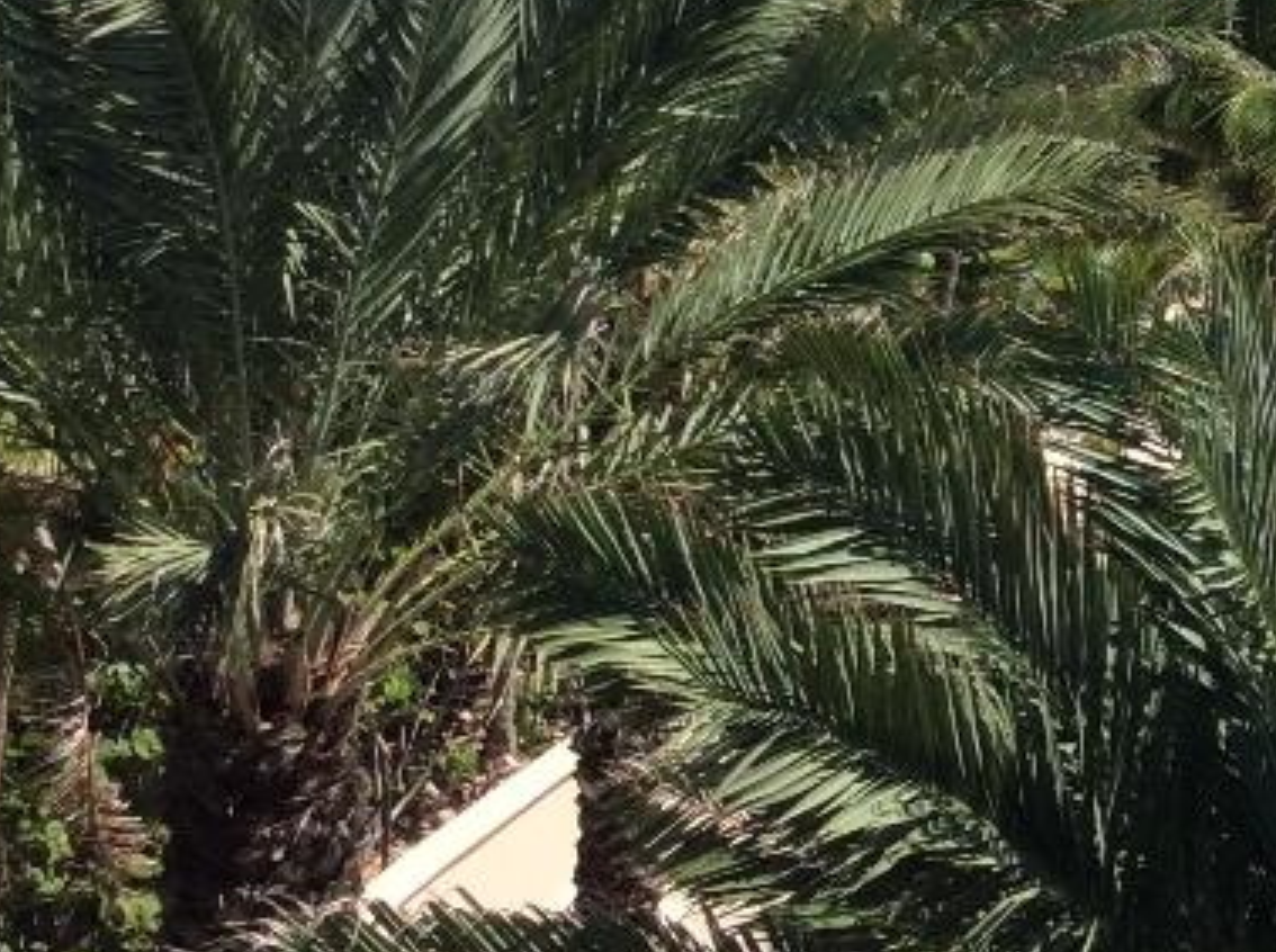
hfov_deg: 21.0
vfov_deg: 16.2
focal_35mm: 87
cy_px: -209
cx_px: 1522
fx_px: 3201
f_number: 2.4
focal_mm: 3.3
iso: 32
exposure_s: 1/1506
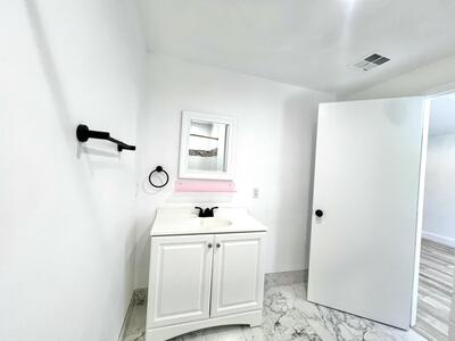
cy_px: 170
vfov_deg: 89.9
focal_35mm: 13
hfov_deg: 106.2
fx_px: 171
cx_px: 228
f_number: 1.8
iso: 100
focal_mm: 1.57
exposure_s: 1/120
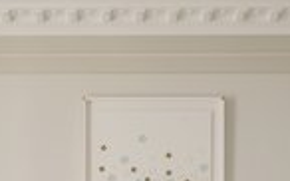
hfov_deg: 26.6
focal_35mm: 77
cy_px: 249
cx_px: 81
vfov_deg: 15.9
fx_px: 608
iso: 125
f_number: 11
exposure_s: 1/1.59
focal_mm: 23
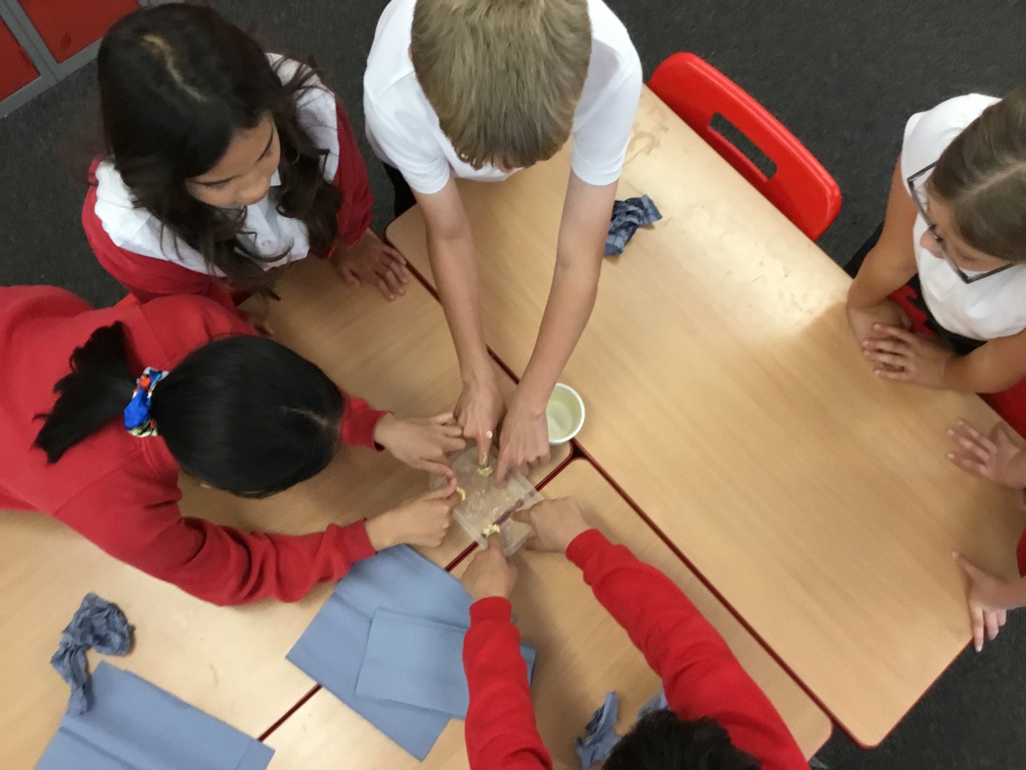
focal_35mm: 31
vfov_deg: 45.4
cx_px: 513
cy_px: 385
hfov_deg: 58.4
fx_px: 919
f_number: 2.4
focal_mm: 3.3
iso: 200
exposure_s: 1/33
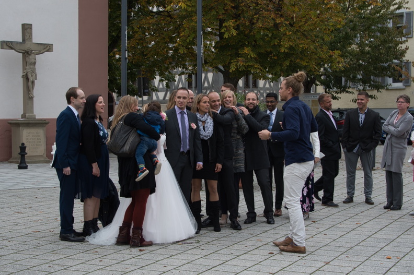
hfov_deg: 30.1
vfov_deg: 20.3
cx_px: 207
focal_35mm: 67
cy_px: 138
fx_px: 770
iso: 100
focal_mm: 45
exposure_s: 1/100
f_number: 7.1
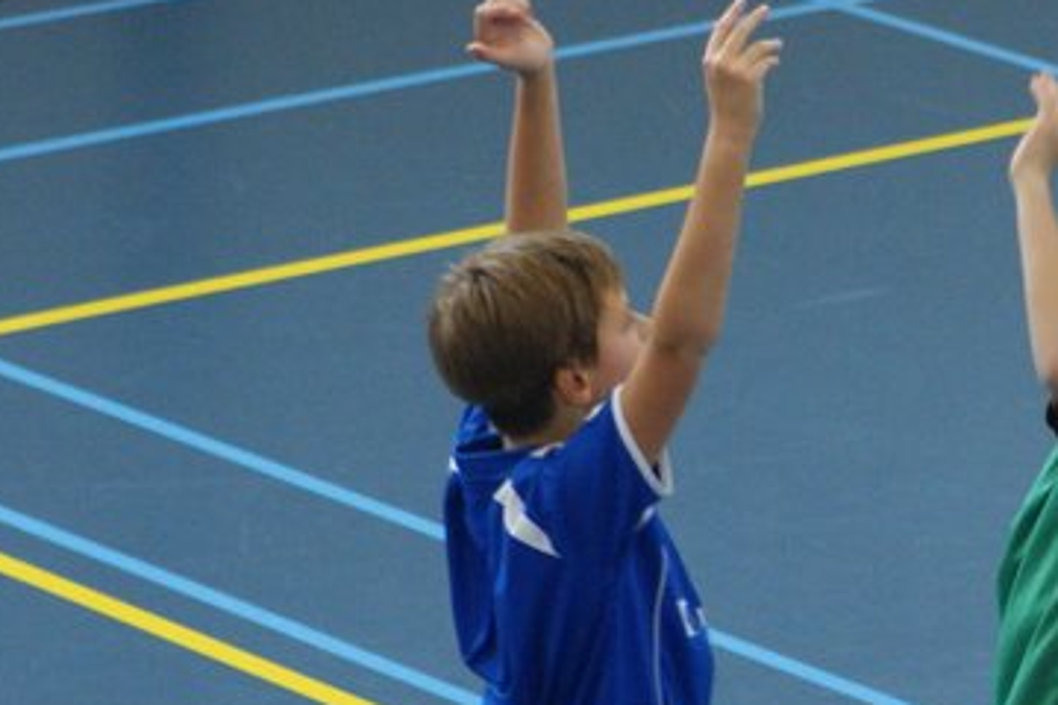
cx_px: 1367
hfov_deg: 5.8
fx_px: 10285
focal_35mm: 350
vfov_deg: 3.9
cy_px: 557
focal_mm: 70
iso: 800
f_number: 3.5
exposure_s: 1/200
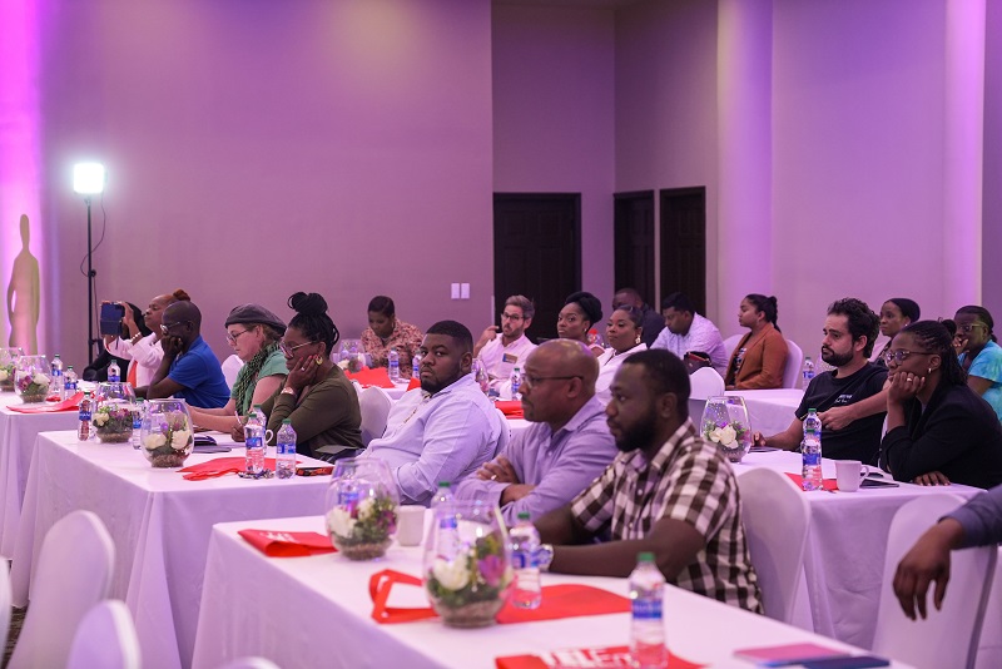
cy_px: 334
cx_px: 501
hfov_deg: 28.8
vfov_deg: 19.5
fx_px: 1949
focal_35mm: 70
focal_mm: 70
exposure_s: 1/50
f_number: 2.8
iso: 2000
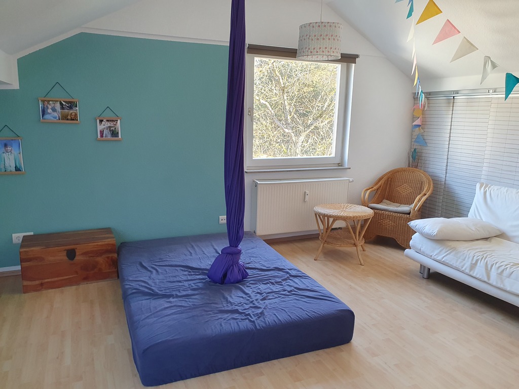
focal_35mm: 26
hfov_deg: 67.3
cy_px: 194
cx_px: 260
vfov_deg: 53.1
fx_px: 390
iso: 200
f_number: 2.4
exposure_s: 1/100
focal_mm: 4.32
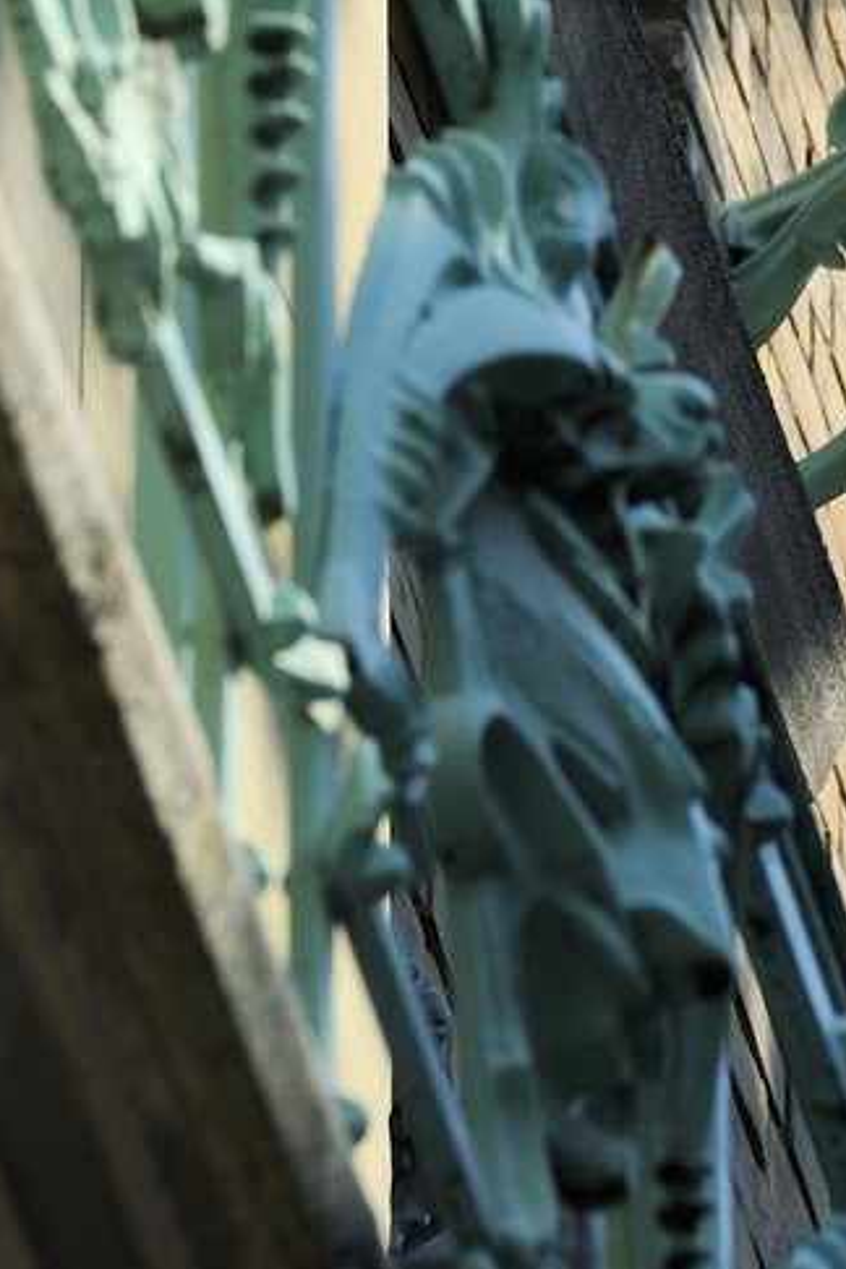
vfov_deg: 3.1
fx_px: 23193
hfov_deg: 2.1
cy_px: -802
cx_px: 742
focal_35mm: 658
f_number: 8
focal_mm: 200
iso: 200
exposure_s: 1/400
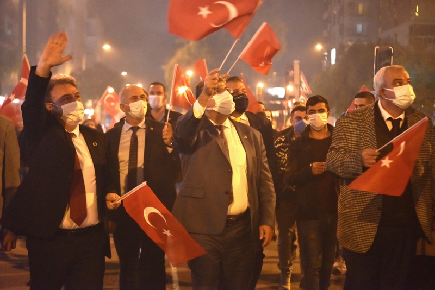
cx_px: 218
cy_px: 145
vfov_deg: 21.9
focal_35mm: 62
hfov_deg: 32.4
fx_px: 749
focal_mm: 62
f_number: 2.8
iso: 5000
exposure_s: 1/125
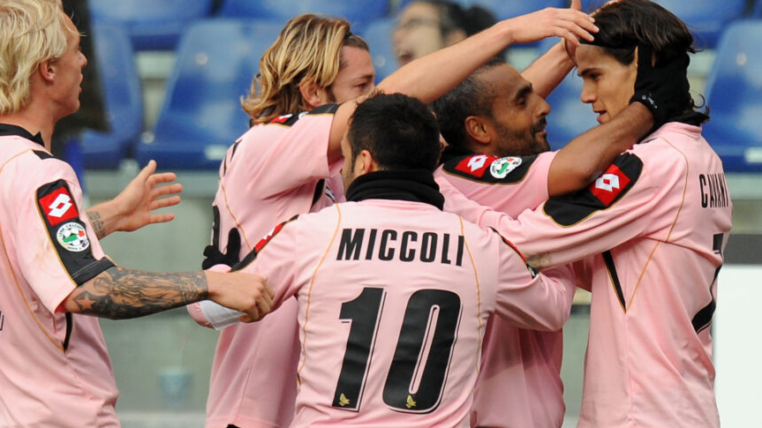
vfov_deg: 1.8
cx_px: 347
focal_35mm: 684
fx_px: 13817
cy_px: 263
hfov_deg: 3.2
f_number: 5
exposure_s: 1/640
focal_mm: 550
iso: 1000
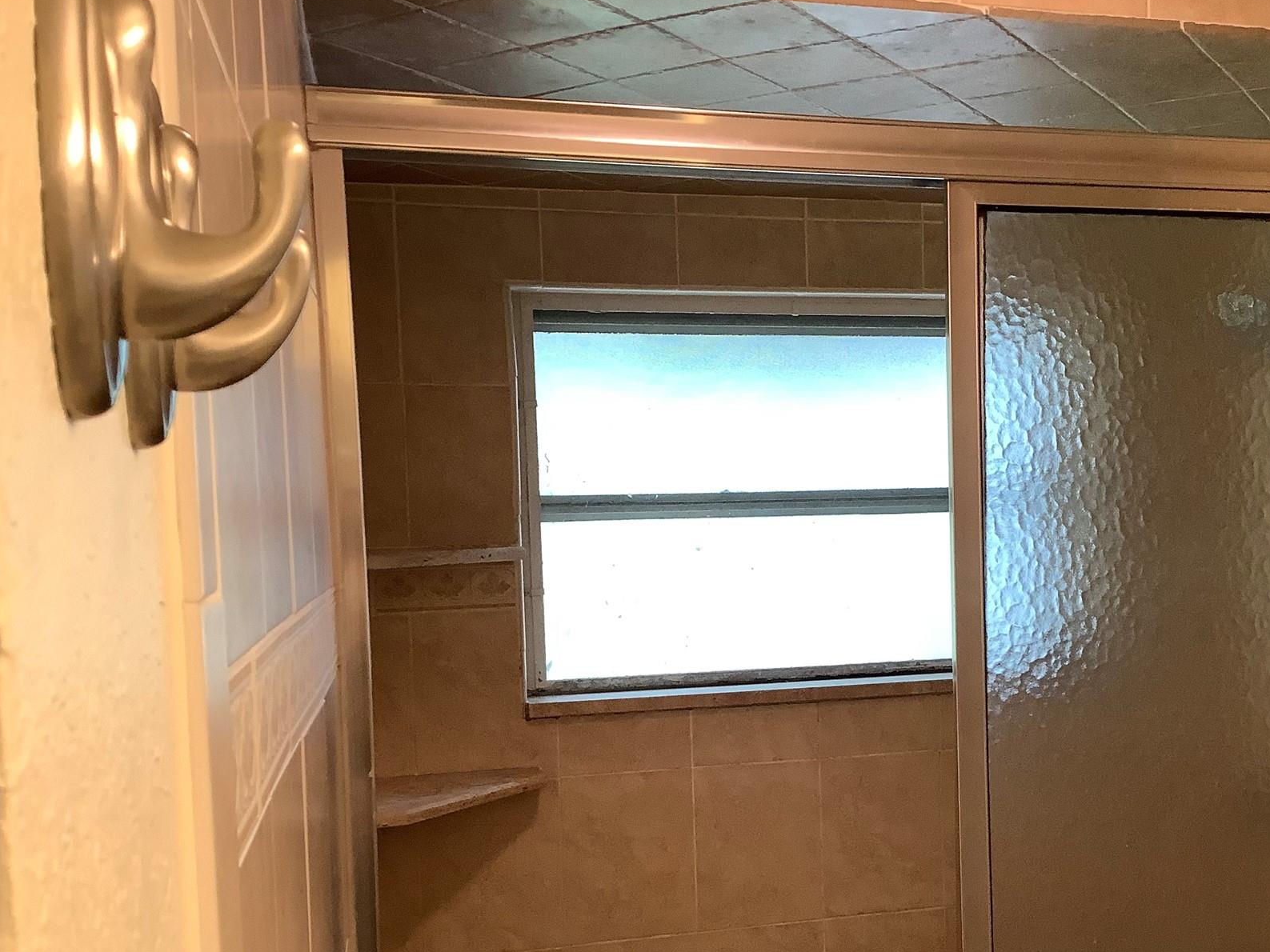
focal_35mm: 40
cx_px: 780
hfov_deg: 46.5
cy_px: 602
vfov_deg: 35.7
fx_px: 1467
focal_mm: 3.3
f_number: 2.4
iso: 100
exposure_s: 1/60
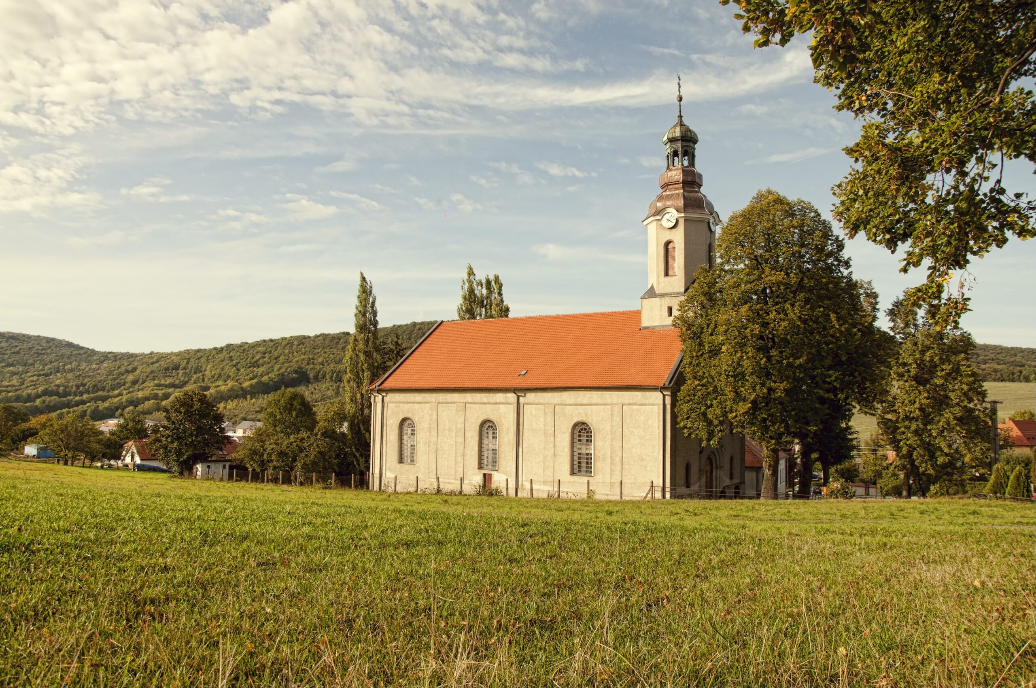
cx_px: 518
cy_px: 344
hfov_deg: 67.4
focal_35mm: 27
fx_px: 776
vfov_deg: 47.8
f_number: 7.1
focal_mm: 18
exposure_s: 1/800
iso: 400
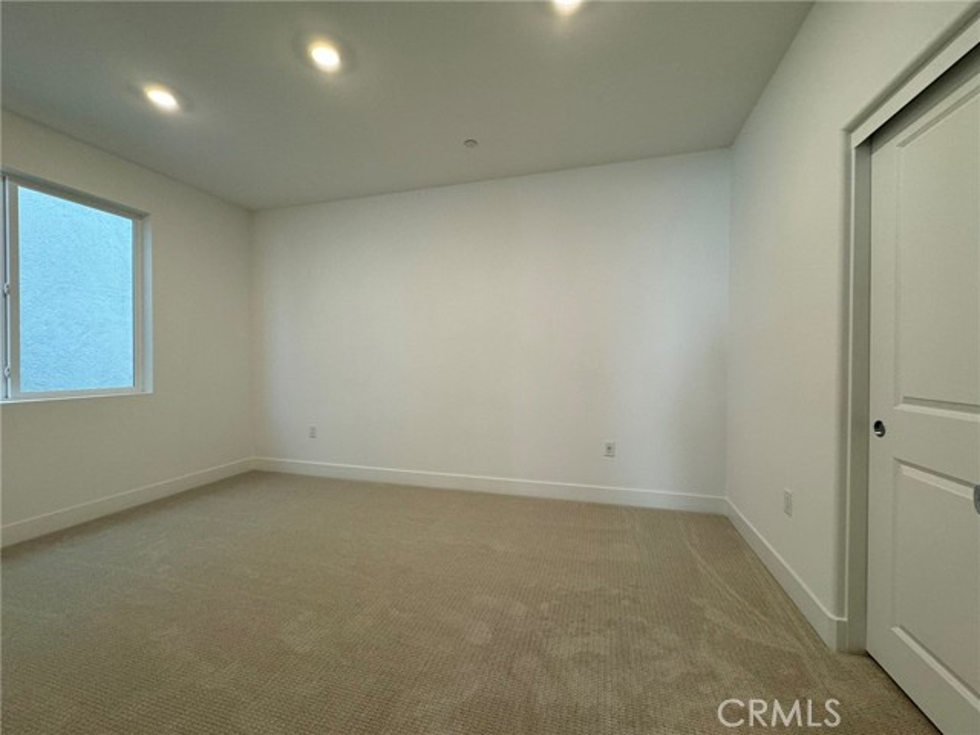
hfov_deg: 102.1
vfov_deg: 85.7
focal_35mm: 14
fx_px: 396
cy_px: 368
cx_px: 490
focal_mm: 2.22
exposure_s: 1/120
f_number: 2.2
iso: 200
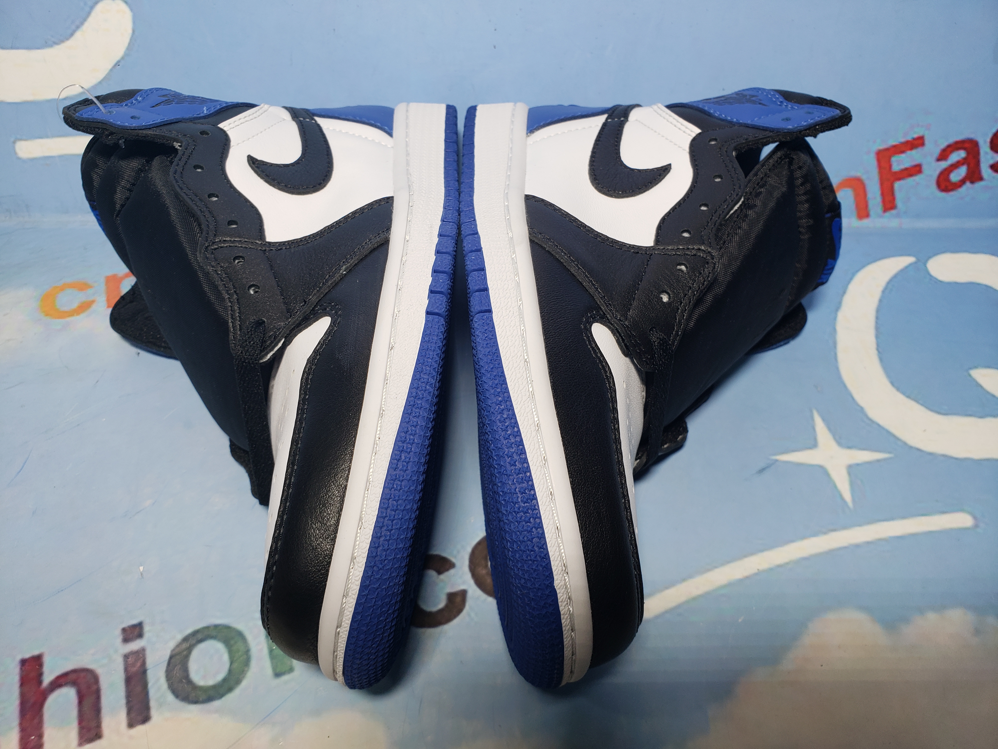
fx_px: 750
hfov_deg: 67.3
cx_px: 499
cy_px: 374
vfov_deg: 53.1
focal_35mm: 26
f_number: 2.4
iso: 50
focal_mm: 4.3
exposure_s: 1/130
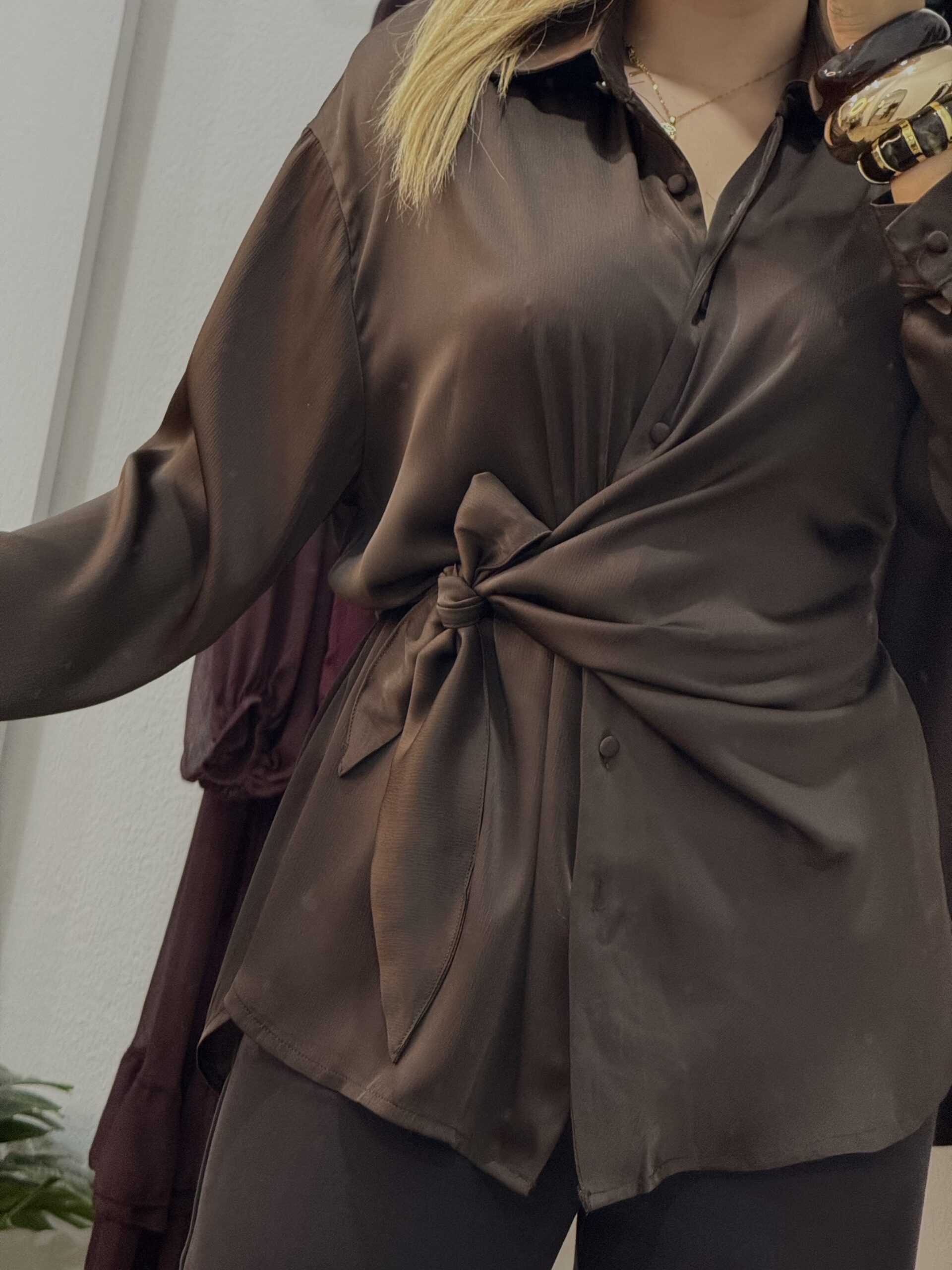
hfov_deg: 12.3
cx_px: 476
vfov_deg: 16.4
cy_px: 635
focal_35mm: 120
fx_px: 4400
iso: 200
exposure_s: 1/50
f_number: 2.8
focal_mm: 15.66
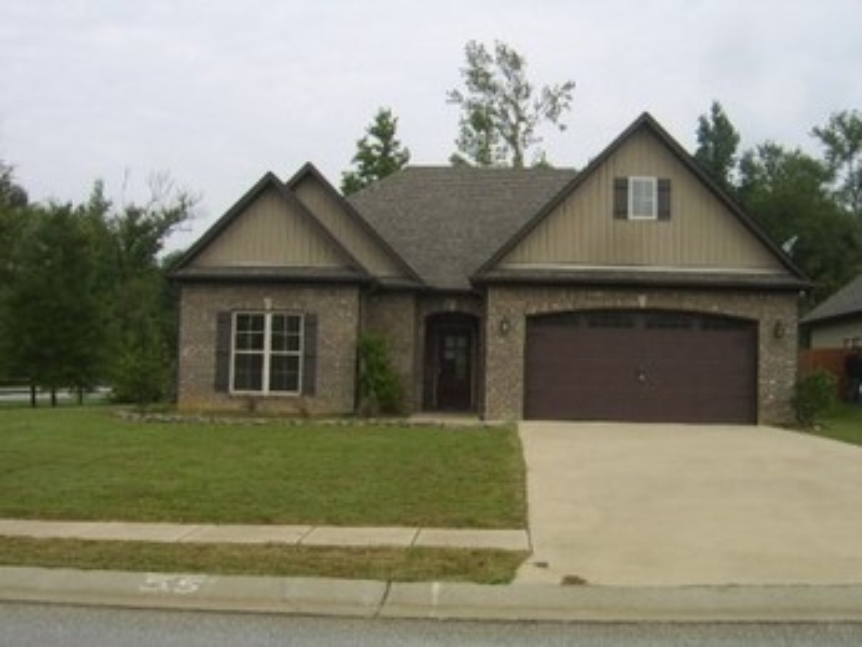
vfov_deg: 45.5
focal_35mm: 31
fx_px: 772
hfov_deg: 58.3
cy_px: 324
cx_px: 431
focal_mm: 8.13
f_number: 5.6
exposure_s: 1/297
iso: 71
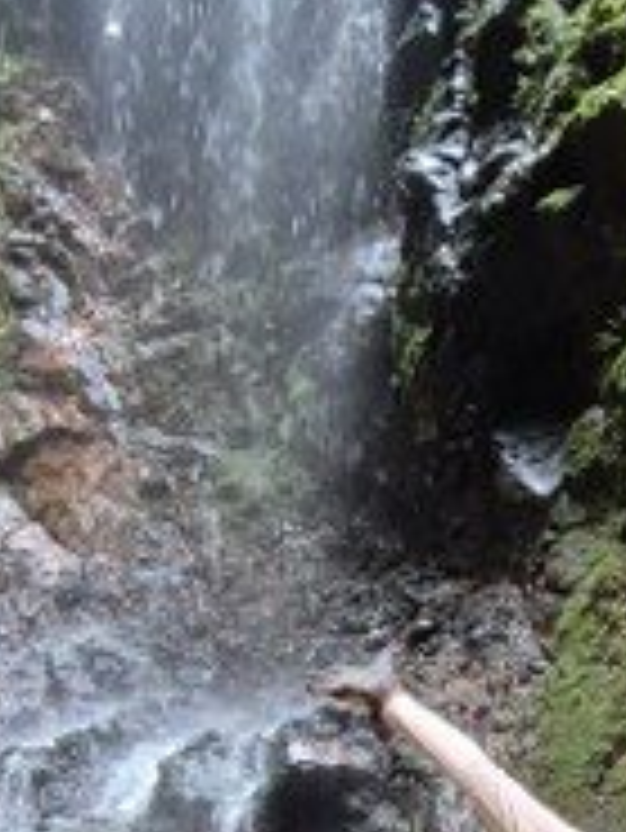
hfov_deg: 32.0
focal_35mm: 45
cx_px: 410
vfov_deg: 38.8
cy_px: 765
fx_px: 1084
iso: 400
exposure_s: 1/60
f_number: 2.2
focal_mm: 1.74
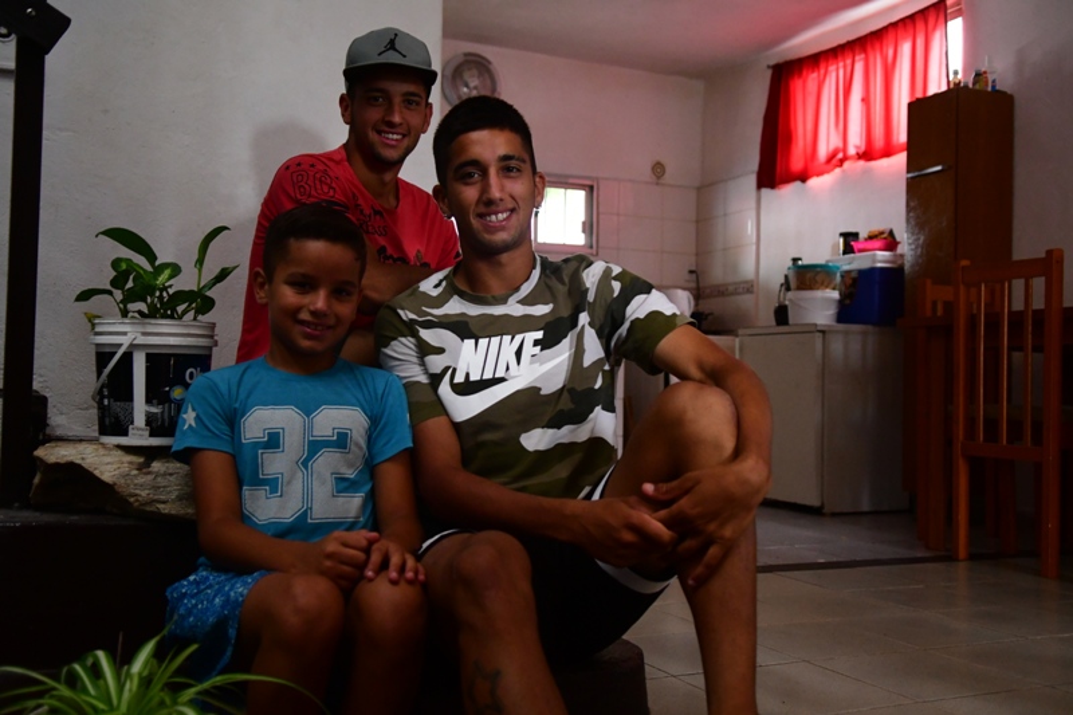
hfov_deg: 53.1
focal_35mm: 36
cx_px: 536
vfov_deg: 36.9
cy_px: 358
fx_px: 1073
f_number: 2.8
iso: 3200
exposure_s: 1/250
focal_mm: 24
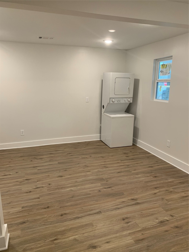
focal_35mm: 26
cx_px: 94
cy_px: 126
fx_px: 189
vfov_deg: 67.3
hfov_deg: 53.1
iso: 100
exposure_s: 1/60
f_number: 1.8
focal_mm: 4.25
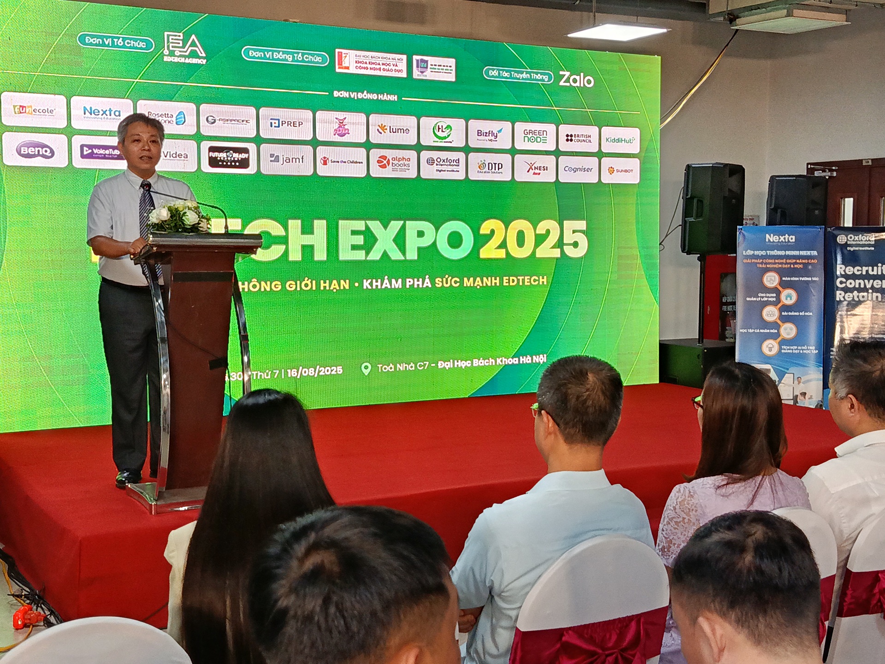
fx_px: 1227
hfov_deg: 39.7
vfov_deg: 30.3
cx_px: 442
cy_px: 332
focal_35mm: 48
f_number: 1.7
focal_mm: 5.24
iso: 604
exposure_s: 1/50
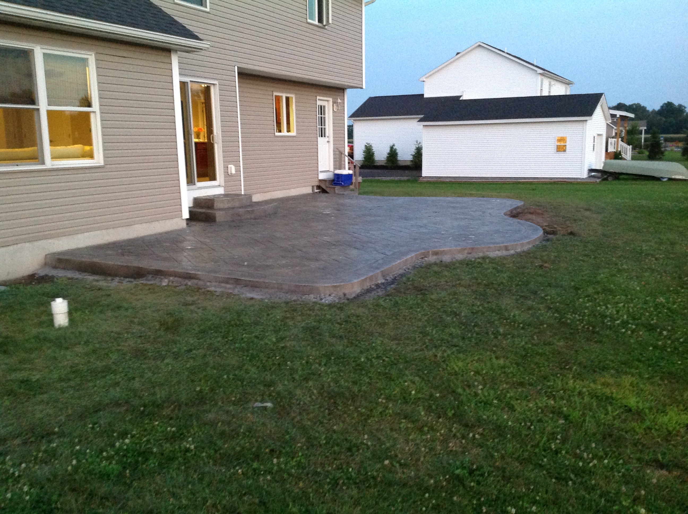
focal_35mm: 35
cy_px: 257
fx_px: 695
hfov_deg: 52.7
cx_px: 344
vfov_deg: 40.6
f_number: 2.4
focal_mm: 4.28
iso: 400
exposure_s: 1/15
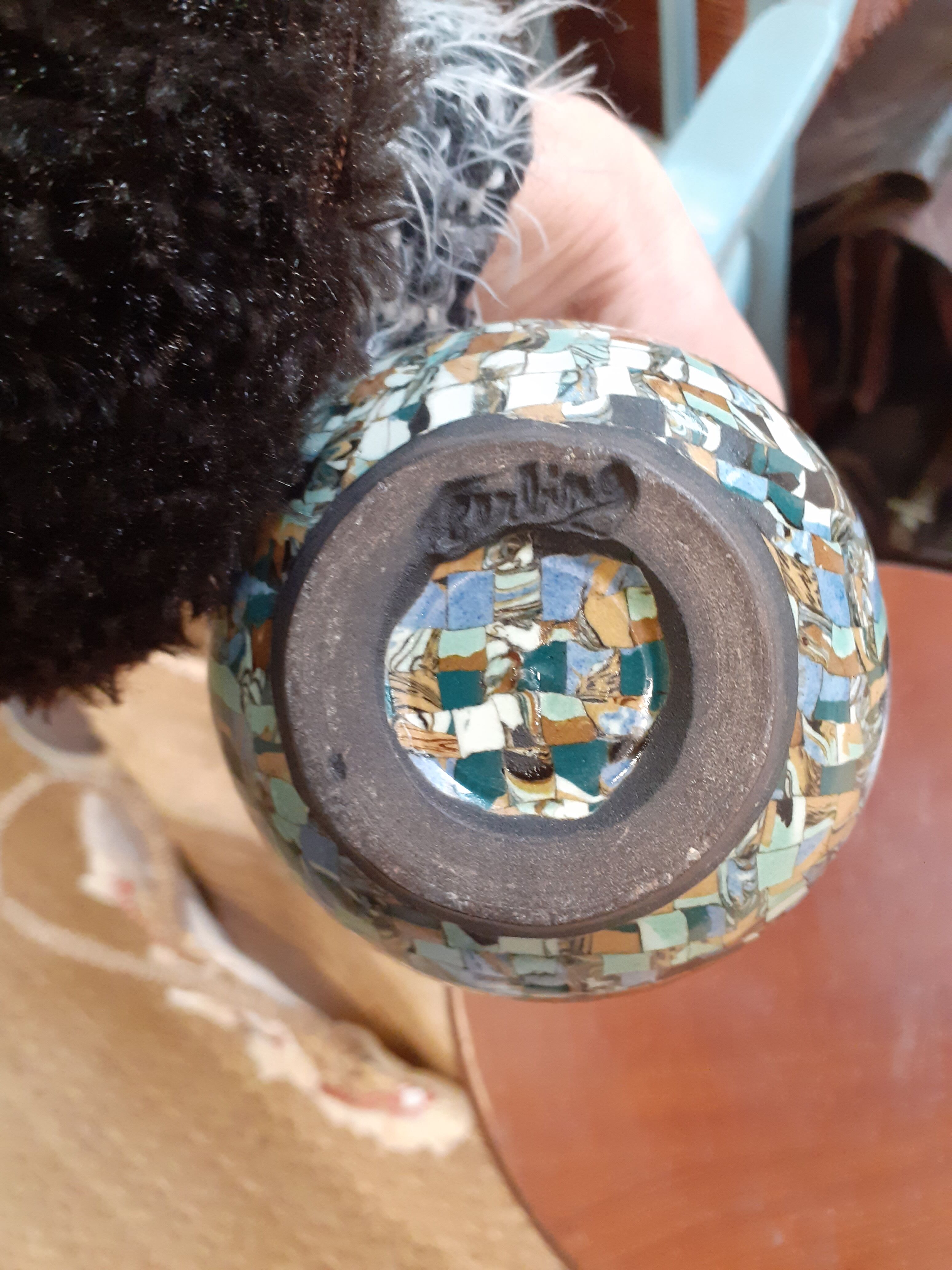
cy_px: 635
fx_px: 990
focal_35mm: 27
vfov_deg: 65.3
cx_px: 476
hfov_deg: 51.4
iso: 250
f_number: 1.9
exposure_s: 1/33
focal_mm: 3.6
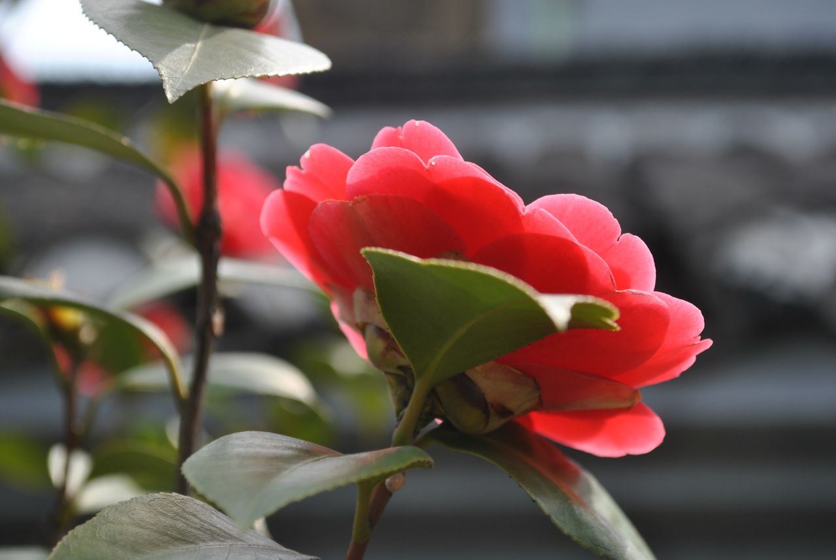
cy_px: 280
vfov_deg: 16.6
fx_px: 1918
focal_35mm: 82
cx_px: 418
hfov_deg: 24.6
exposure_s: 1/200
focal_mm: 55
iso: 100
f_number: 7.1
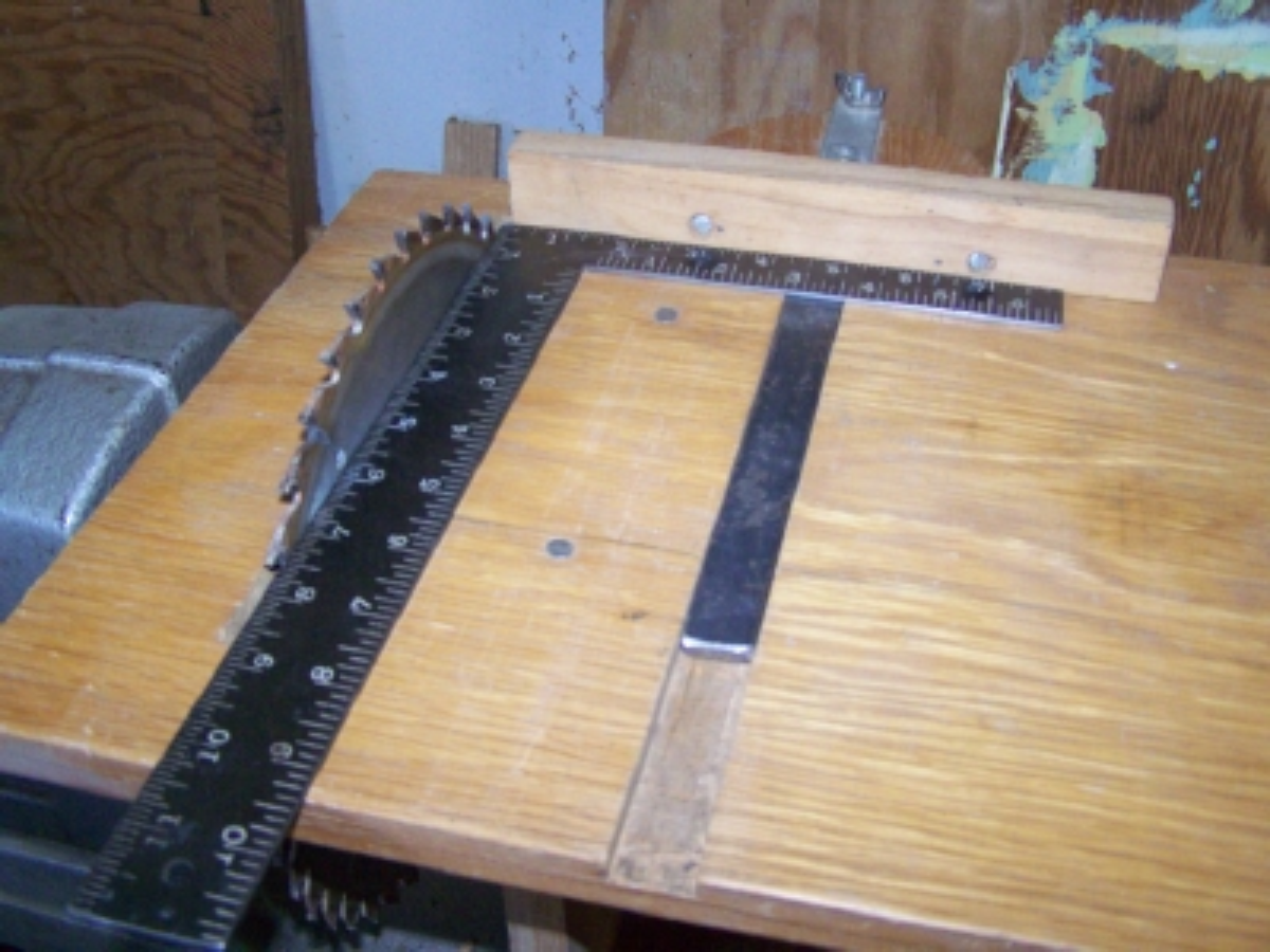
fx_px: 1394
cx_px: 635
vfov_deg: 37.7
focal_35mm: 38
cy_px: 476
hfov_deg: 49.0
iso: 400
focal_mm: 6.3
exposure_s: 1/40
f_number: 2.8
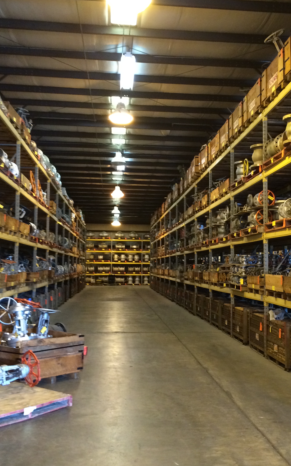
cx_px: 172
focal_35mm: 39
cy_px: 236
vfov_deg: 50.4
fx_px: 495
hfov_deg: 32.7
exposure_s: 1/30
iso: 200
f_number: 2.2
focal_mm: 4.15
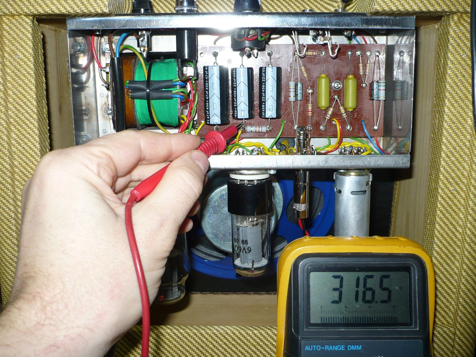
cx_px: 238
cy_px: 178
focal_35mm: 35
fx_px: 481
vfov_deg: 40.7
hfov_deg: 52.6
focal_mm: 5.8
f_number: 2.8
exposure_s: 1/30
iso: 100
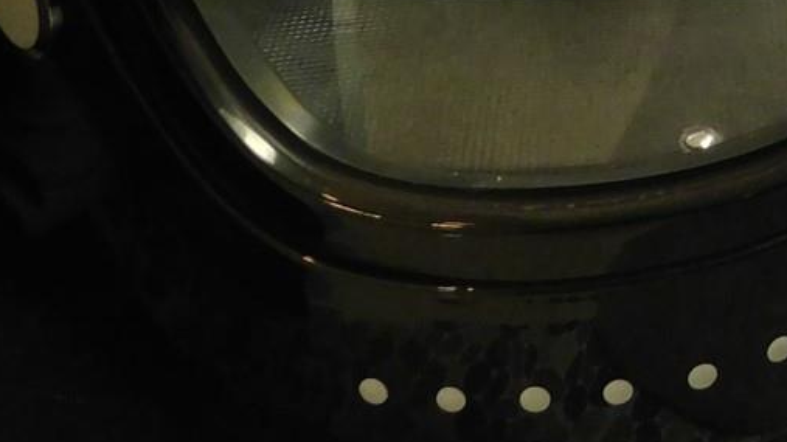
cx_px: 897
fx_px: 1648
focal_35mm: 79
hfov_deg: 24.7
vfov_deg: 13.0
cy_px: -478
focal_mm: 4
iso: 360
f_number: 3
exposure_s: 1/30
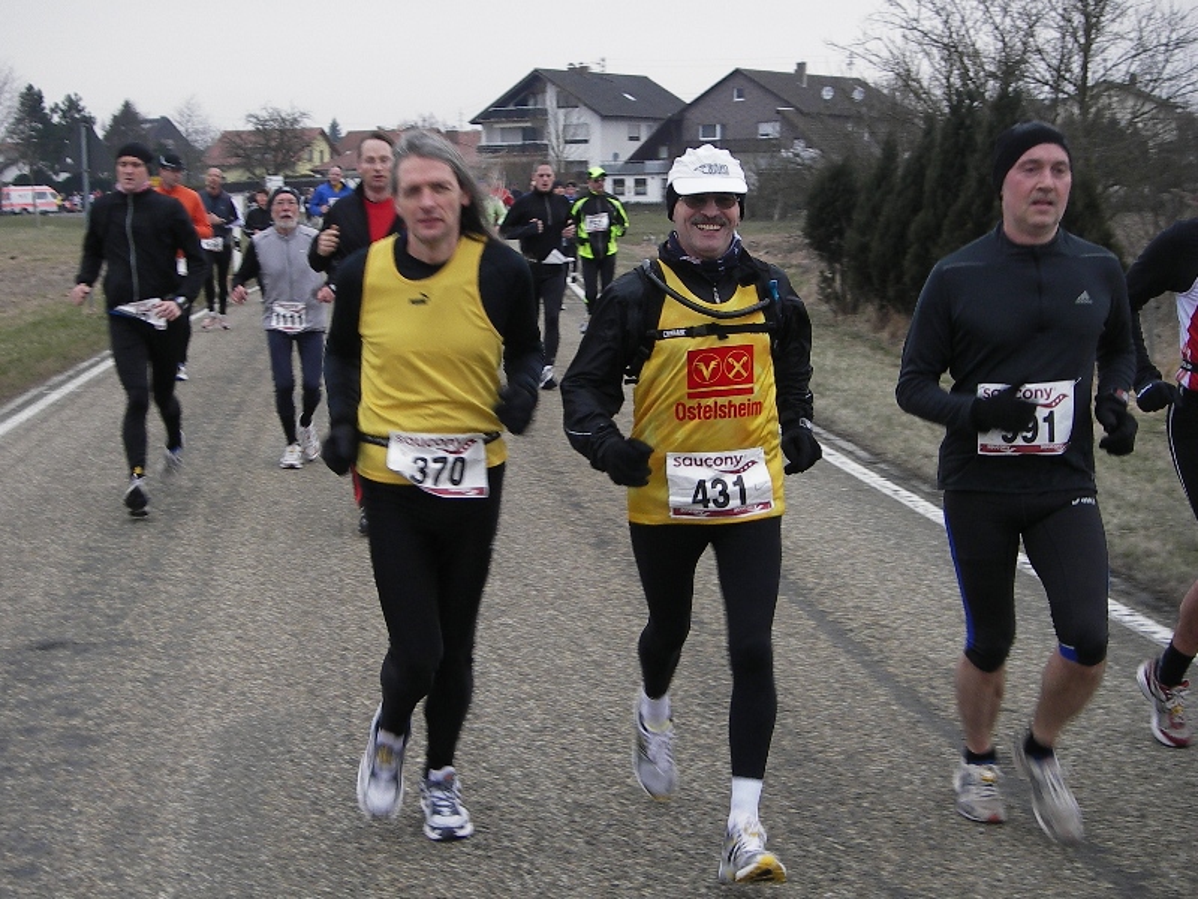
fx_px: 1903
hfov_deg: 34.9
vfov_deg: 26.6
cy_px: 450
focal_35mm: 55
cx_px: 599
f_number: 3.6
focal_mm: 9.2
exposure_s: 1/80
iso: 50
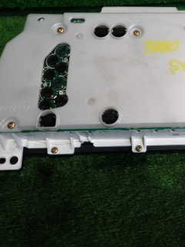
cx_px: 194
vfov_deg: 40.1
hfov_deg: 28.5
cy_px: 88
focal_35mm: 47
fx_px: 335
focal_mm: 4.5
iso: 200
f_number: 2
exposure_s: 1/80
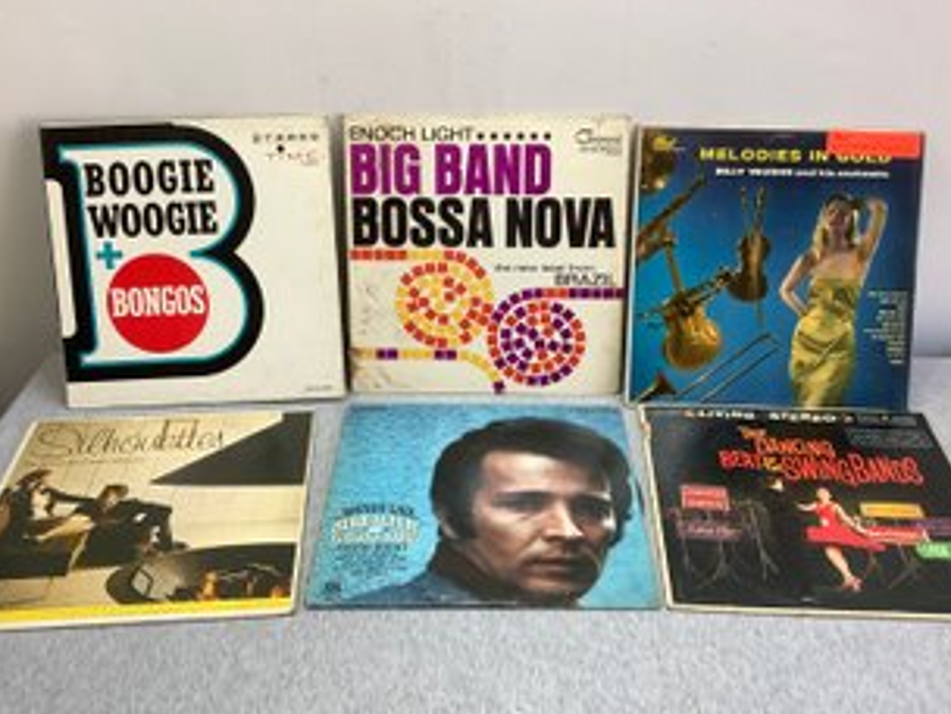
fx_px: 962
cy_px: 390
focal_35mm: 35
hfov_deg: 52.6
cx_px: 477
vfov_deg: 40.7
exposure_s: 1/60
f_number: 2.4
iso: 80
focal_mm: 3.3
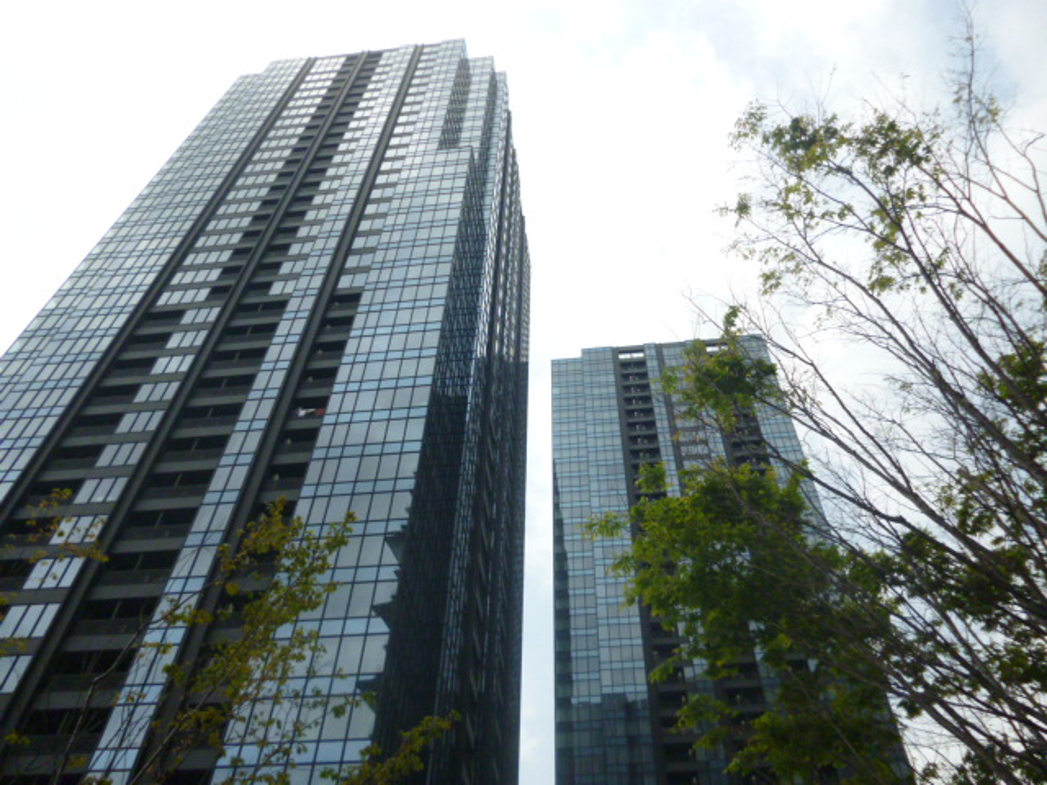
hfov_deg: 63.4
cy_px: 392
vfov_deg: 49.7
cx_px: 524
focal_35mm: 28
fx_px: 847
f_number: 9
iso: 400
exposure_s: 1/500
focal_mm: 5
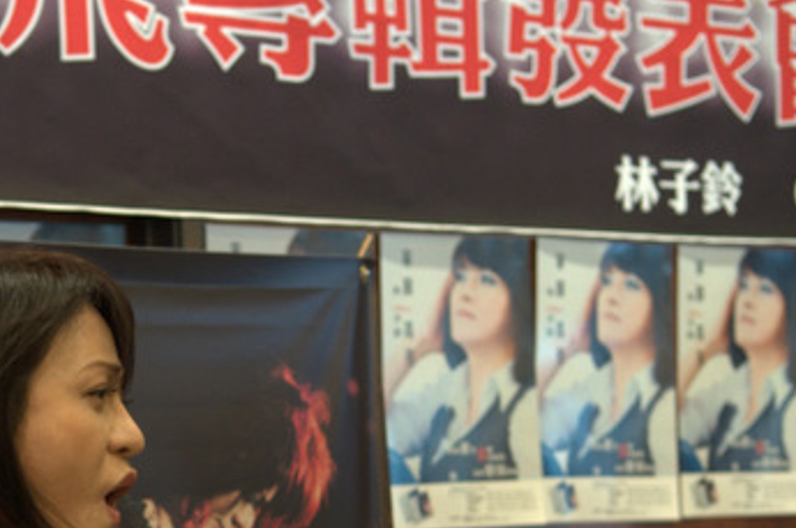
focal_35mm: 92
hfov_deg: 22.1
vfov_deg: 14.7
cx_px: 263
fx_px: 2031
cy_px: 466
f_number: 2.8
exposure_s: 1/40
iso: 1600
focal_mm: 31
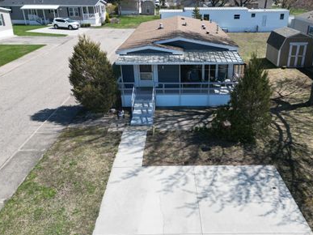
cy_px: 100
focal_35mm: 31
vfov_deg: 45.3
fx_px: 280
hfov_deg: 58.1
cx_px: 181
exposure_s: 1/3200
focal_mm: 6.72
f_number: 1.7
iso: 200
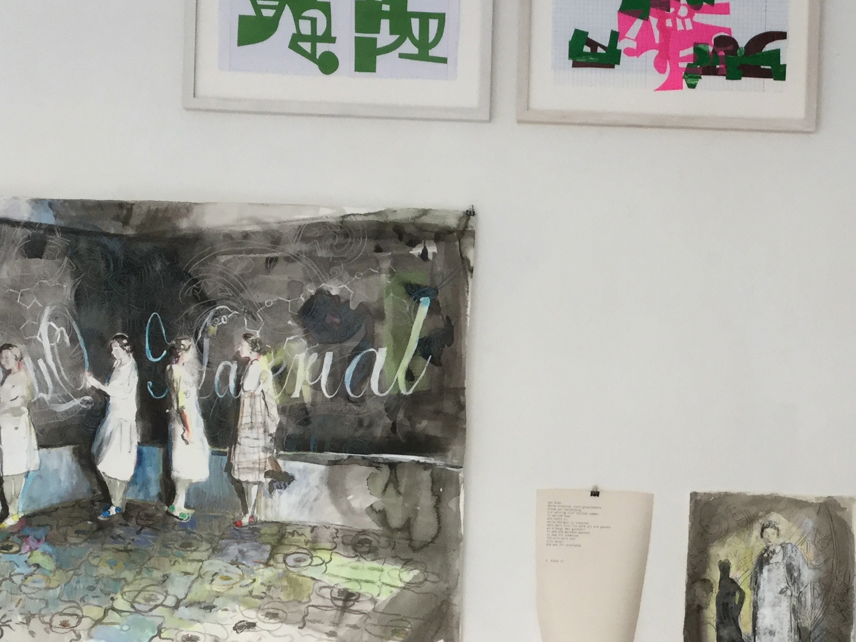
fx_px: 1508
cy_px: 326
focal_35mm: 61
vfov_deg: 24.0
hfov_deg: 31.2
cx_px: 623
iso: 25
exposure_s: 1/40
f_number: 2.4
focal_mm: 3.3
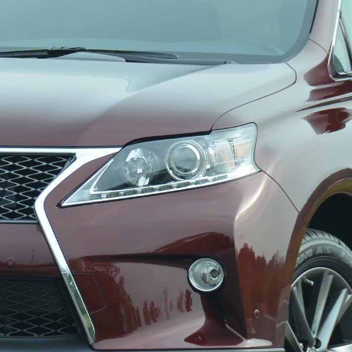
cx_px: 157
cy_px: 169
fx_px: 10124
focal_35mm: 880
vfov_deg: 2.0
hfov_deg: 2.0
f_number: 5.6
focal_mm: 200
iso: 800
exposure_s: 1/1000
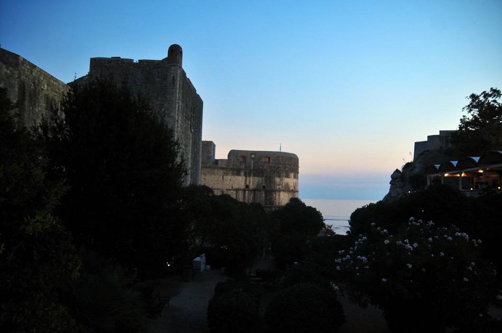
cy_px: 166
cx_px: 251
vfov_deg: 50.2
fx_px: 355
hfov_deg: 70.5
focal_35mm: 26
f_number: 2.8
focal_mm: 17
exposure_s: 1/80
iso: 400
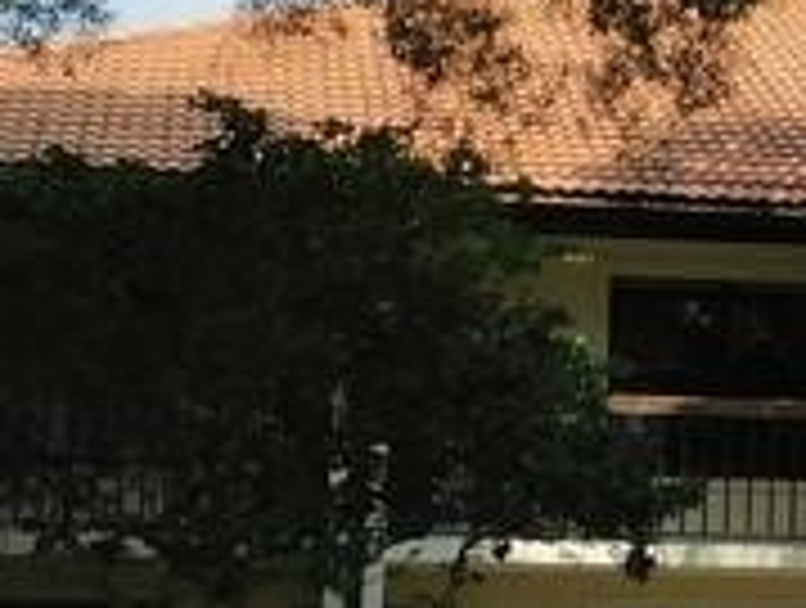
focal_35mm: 137
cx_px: 973
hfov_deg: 13.9
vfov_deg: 10.8
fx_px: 3196
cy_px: 117
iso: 125
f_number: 3.3
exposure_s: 1/1000
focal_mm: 4.3
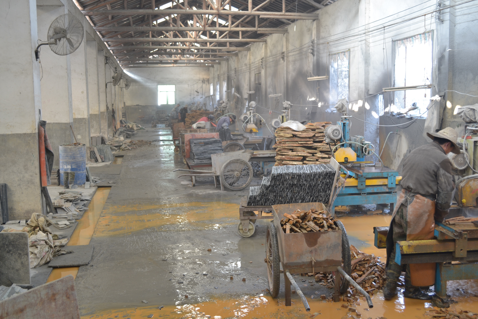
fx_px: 478
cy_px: 160
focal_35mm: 36
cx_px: 239
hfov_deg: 53.1
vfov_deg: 36.9
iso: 200
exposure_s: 1/13
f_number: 4
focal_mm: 24
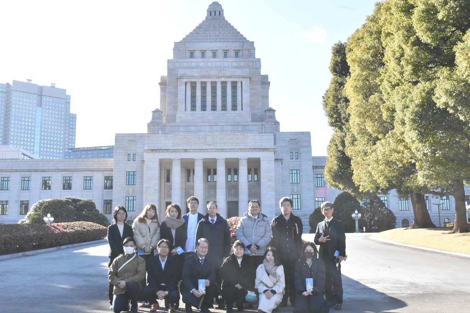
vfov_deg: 31.9
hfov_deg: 46.4
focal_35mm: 42
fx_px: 548
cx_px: 235
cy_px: 156
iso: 2500
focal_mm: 28
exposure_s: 1/320
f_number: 20
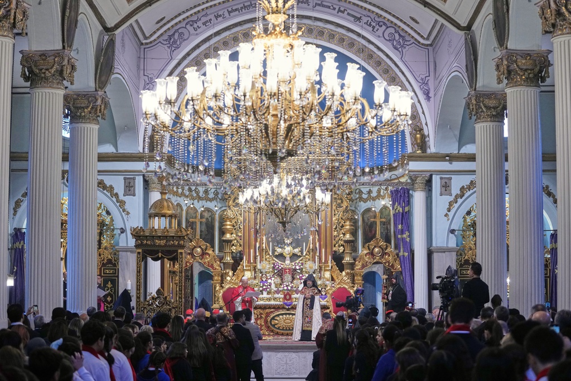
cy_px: 190
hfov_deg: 28.8
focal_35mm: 70
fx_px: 1110
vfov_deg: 19.5
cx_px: 286
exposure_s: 1/250
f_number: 3.2
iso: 1600
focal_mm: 70
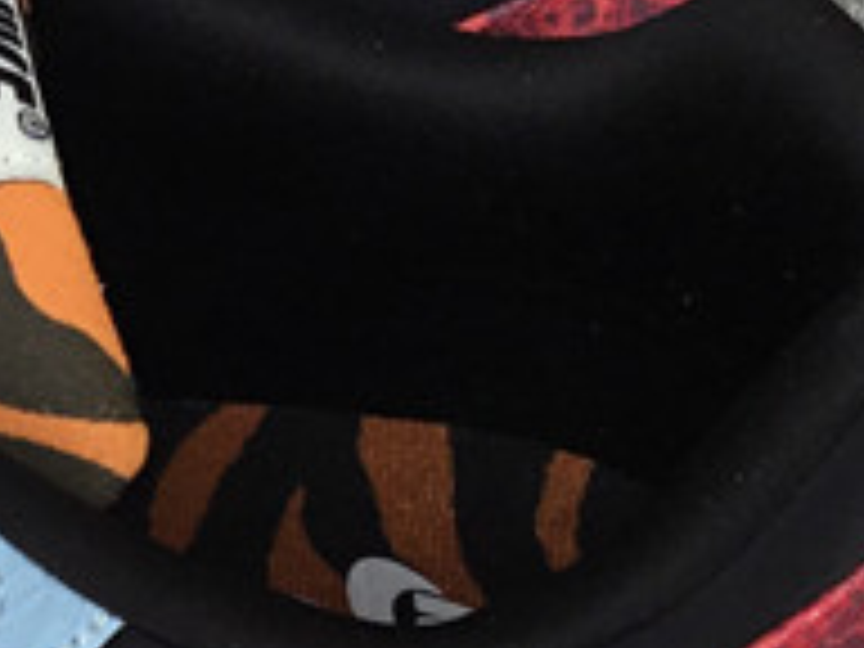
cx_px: -504
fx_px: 3619
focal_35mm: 145
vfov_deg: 10.2
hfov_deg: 12.8
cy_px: 254
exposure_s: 1/369
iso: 25
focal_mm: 3.3
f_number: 2.4
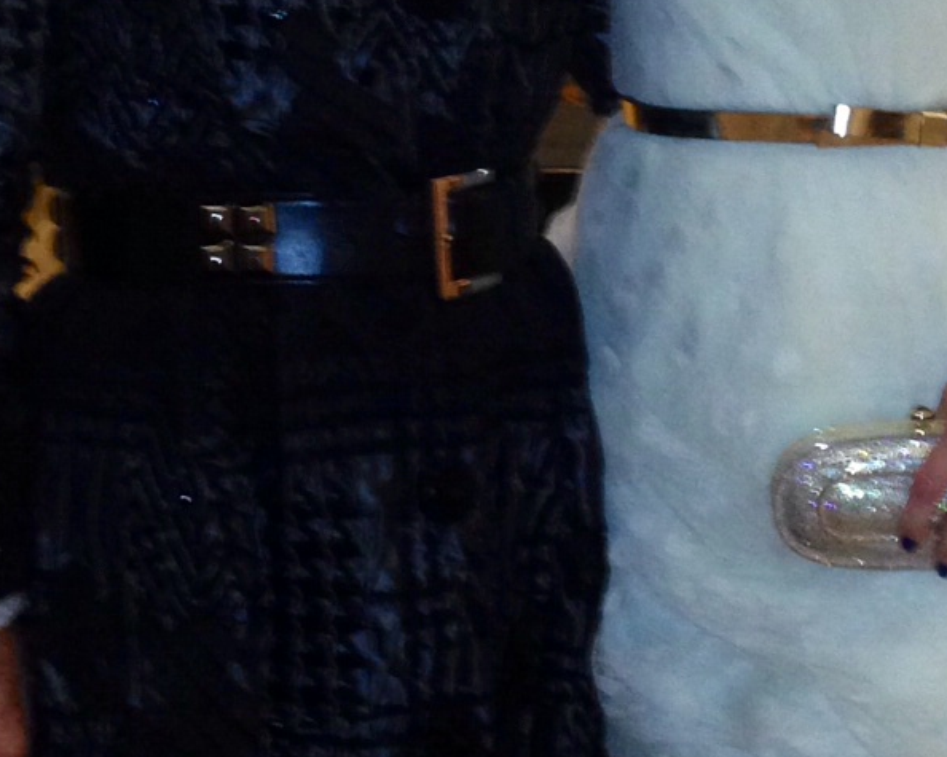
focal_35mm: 111
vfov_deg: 13.8
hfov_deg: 17.3
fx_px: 3111
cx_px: 553
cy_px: 182
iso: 200
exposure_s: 1/16
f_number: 2.4
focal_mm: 4.12
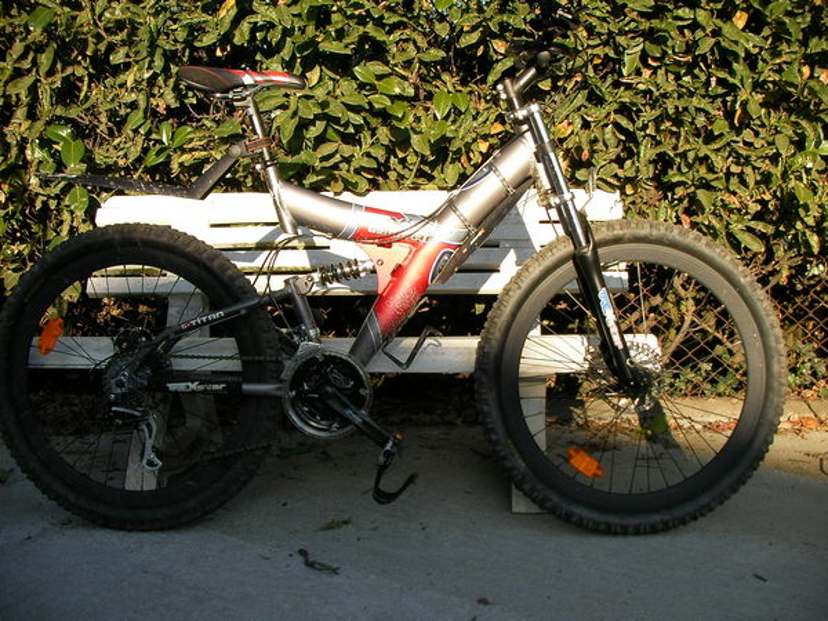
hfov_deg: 49.0
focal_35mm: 38
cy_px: 310
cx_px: 414
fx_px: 909
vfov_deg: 37.7
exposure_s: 1/368
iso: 50
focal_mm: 6.3
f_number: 3.5
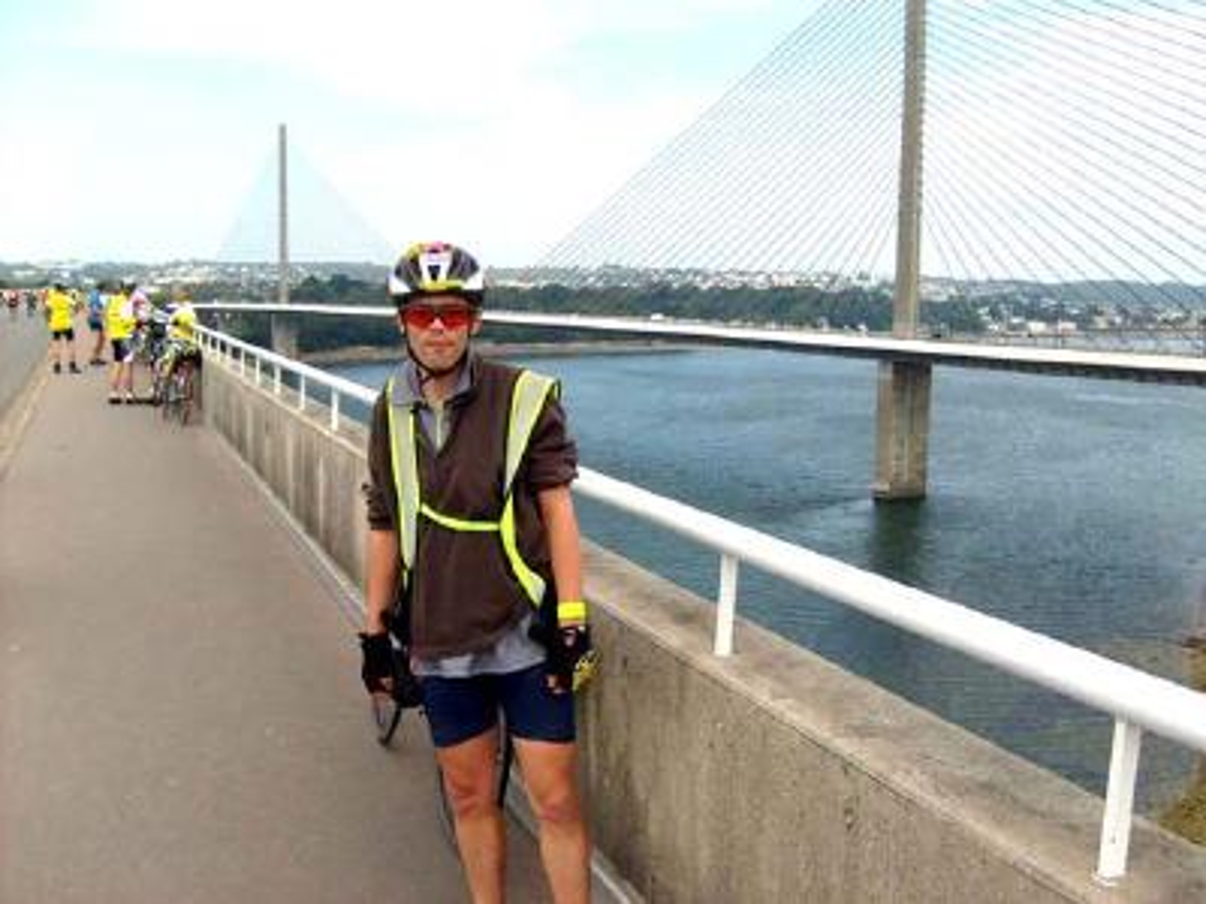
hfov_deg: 52.6
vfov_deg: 40.7
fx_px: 1219
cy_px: 452
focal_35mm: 35
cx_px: 603
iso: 80
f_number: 7.1
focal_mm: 5.8
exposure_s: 1/250
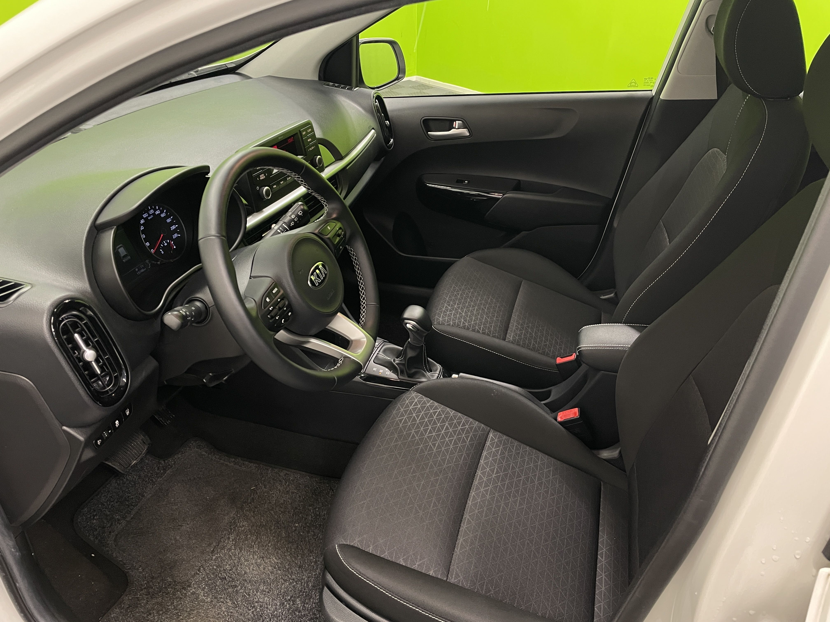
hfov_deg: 67.3
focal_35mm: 26
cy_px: 311
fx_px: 623
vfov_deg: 53.1
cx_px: 415
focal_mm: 4.2
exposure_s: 1/50
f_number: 1.6
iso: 320
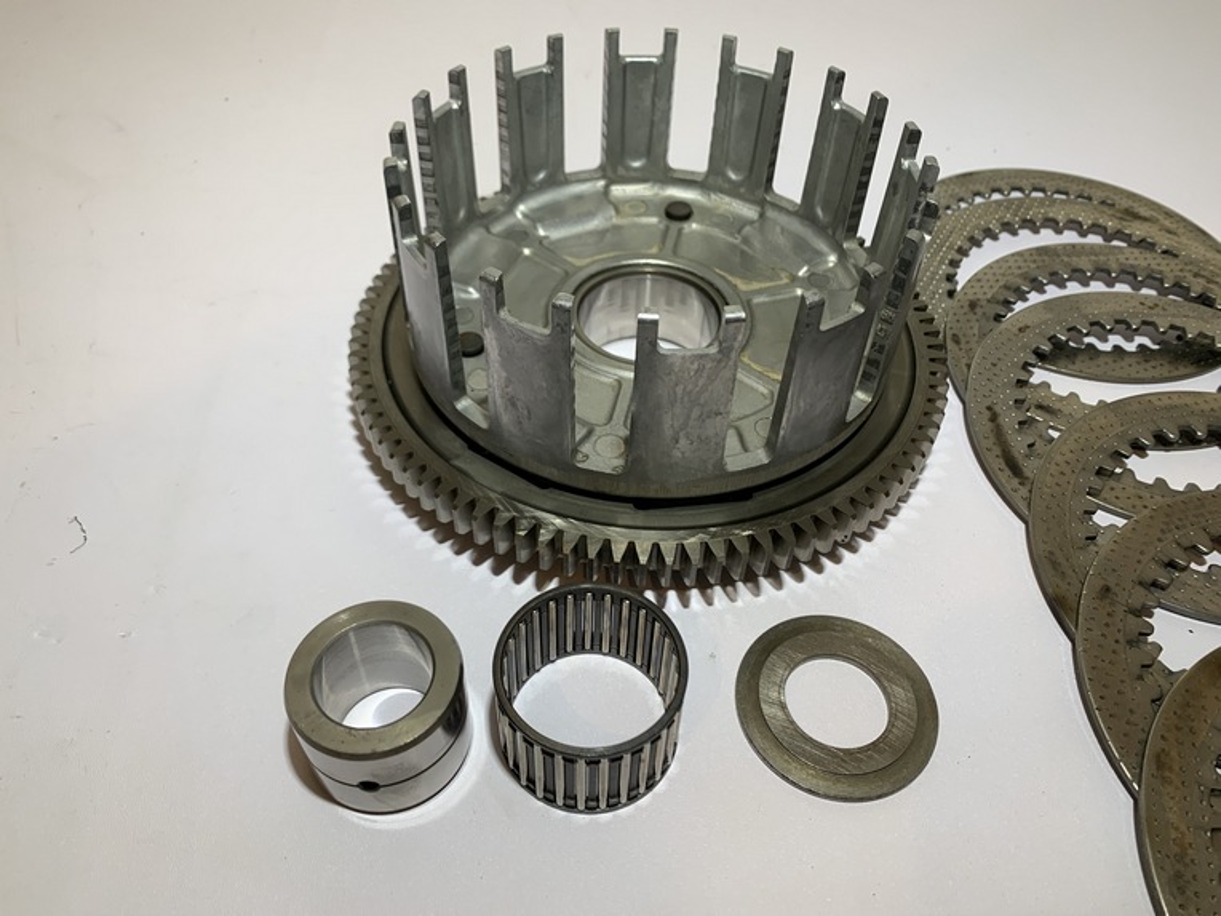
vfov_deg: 53.1
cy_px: 458
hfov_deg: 67.3
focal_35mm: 26
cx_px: 610
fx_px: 917
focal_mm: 4.25
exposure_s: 1/100
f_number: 1.8
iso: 50
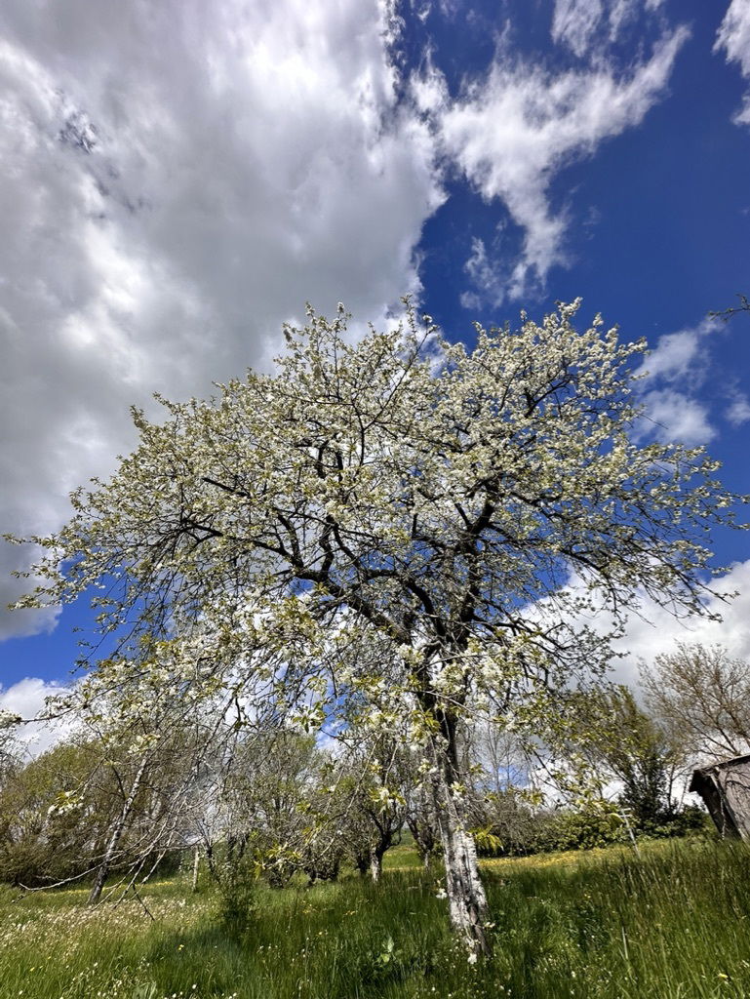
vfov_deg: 102.0
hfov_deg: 85.7
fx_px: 404
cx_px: 375
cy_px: 500
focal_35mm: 14
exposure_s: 1/2882
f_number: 2.2
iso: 50
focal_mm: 2.22
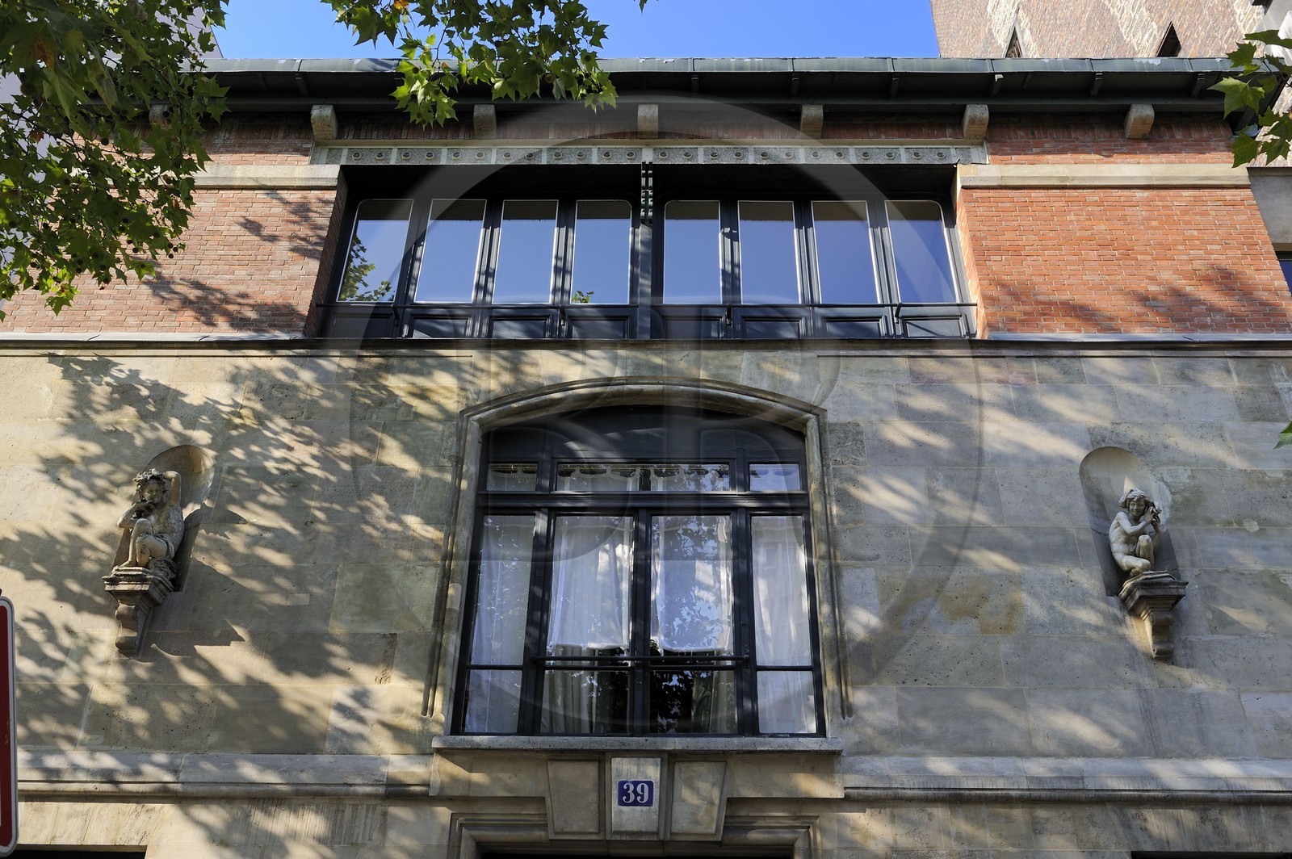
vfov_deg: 41.0
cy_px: 430
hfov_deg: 58.8
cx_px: 646
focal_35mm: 32
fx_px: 1147
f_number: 8
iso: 400
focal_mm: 32
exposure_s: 1/200
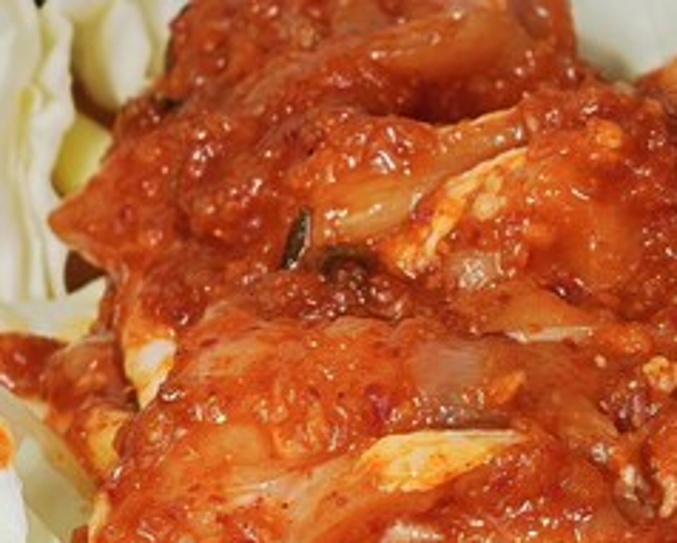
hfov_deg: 7.4
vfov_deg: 6.0
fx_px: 5176
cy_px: 436
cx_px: 762
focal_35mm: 258
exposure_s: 1/120
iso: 250
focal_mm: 11.5
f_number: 1.8
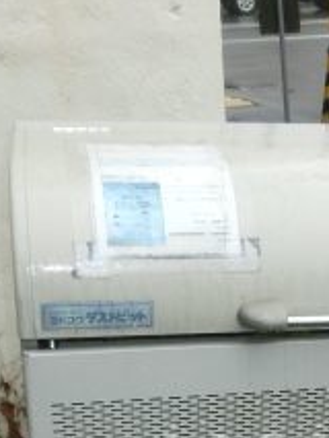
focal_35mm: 72
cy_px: 448
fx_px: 911
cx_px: 300
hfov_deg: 20.0
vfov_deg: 25.5
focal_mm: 4.24
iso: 400
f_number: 3
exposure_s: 1/800
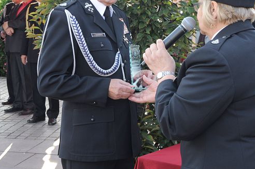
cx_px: 150
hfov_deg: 24.5
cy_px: 72
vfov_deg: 16.4
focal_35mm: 83
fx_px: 587
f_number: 5.6
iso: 400
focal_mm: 32
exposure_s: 1/125
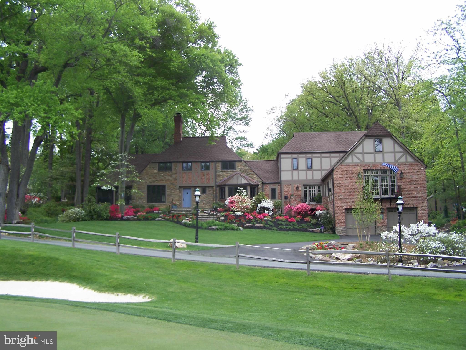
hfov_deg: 49.0
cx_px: 233
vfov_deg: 37.7
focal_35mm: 38
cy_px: 175
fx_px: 512
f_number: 2.8
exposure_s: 1/200
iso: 64
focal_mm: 6.3
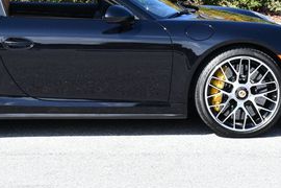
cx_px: 58
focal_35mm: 166
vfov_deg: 8.2
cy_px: -28
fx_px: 1296
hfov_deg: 12.3
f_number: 8
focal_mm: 35
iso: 180
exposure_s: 1/250
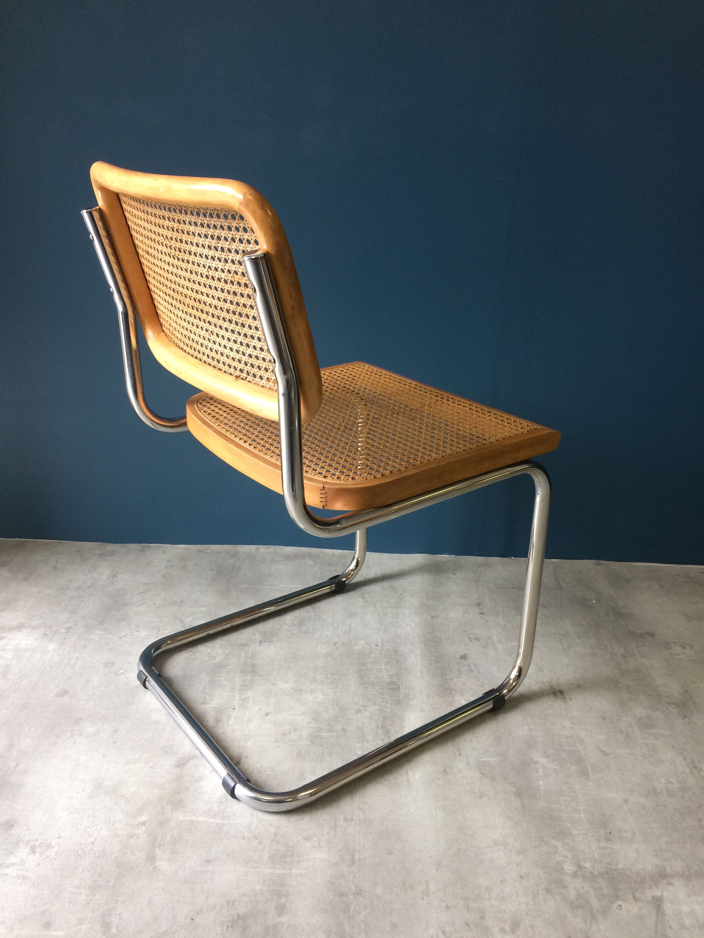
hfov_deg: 48.2
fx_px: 786
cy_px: 469
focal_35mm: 29
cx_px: 352
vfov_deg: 61.7
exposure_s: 1/33
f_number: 2.2
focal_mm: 4.15
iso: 40
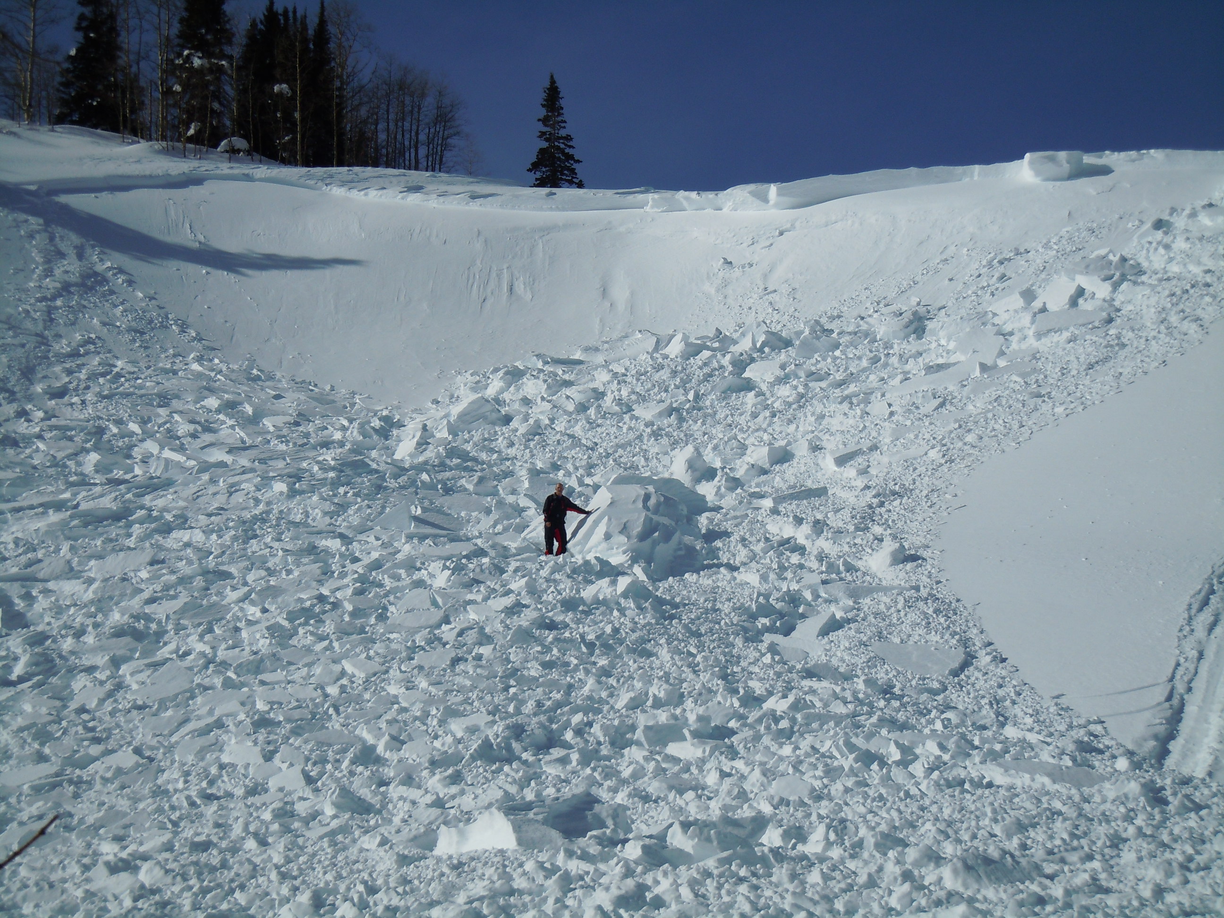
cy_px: 459
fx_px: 2086
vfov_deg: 24.8
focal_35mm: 59
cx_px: 612
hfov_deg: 32.7
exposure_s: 1/1000
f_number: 8
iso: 100
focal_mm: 10.6
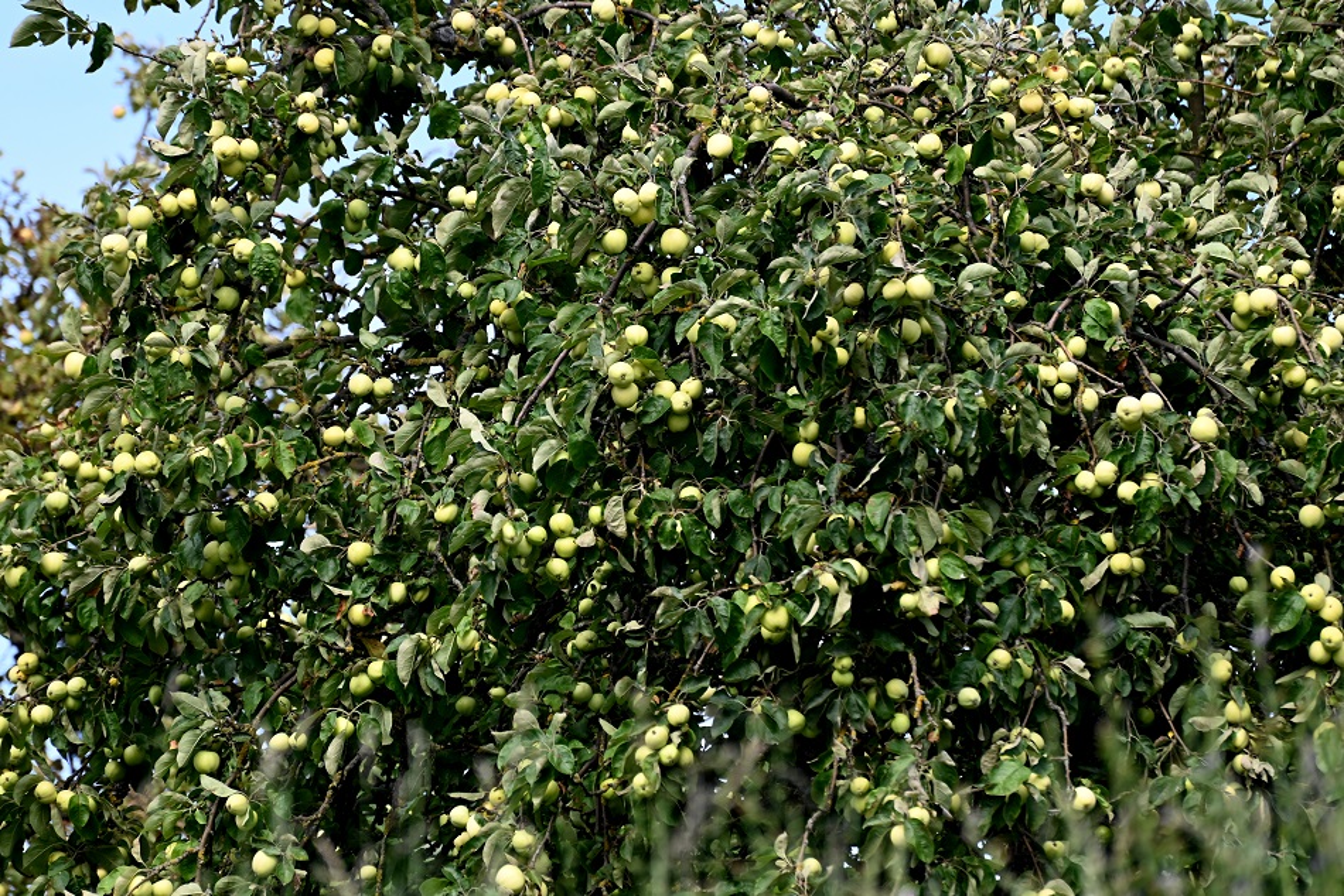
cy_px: 448
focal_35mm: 300
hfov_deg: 6.9
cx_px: 672
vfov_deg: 4.6
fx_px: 11203
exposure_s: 1/640
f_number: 5.6
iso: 400
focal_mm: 300
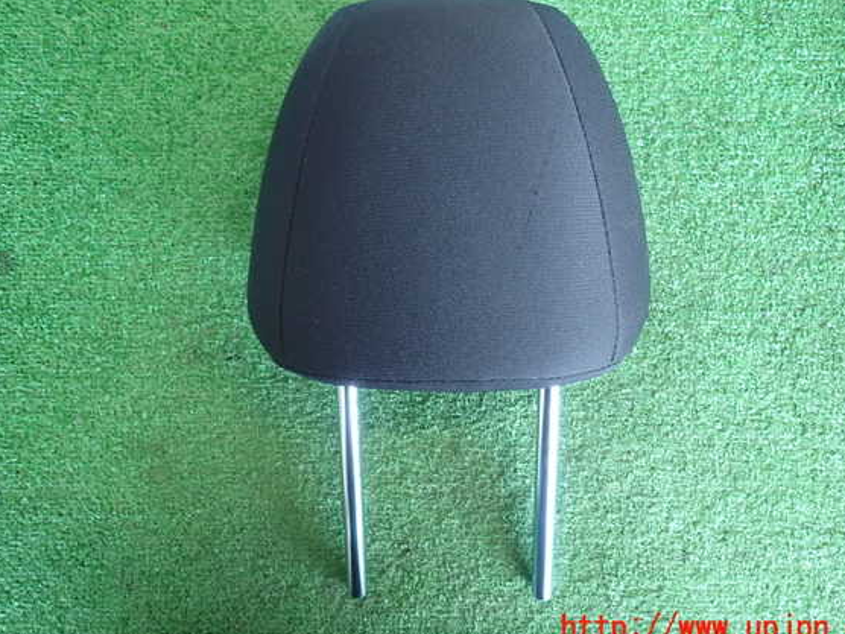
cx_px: 448
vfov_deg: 51.3
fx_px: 659
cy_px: 306
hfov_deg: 65.3
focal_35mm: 27
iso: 200
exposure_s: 1/40
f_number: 2
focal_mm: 4.5
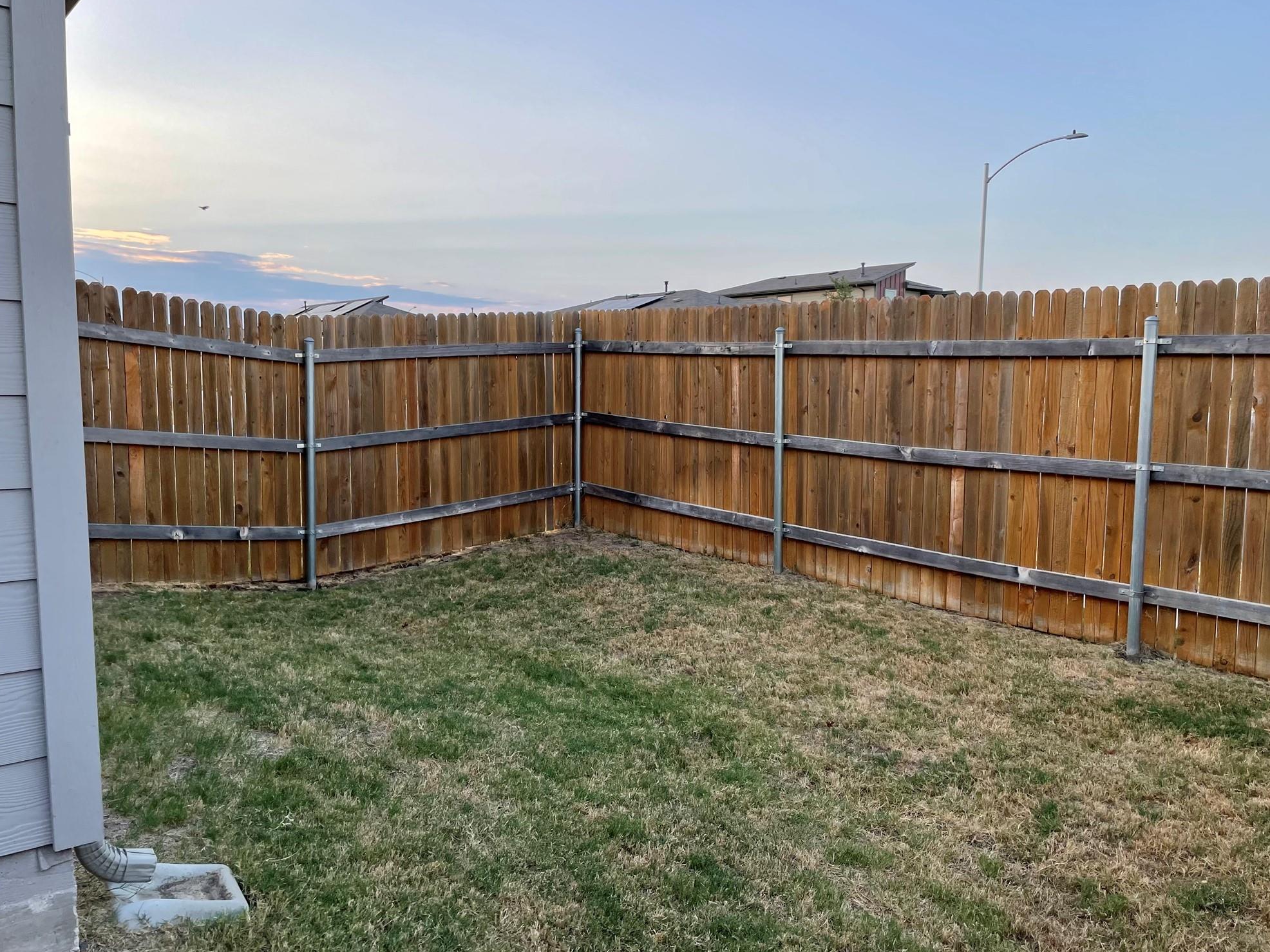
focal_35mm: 27
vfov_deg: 51.4
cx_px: 654
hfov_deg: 65.3
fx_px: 991
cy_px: 479
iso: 32
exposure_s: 1/307
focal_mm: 4.2
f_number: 1.6
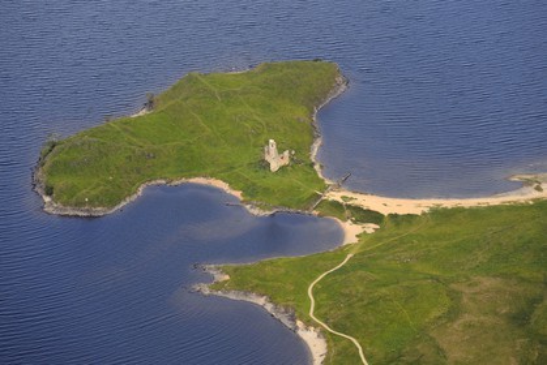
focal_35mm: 200
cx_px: 274
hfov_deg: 10.3
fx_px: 3041
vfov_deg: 6.9
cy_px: 182
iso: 400
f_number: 5
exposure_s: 1/800
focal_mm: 200
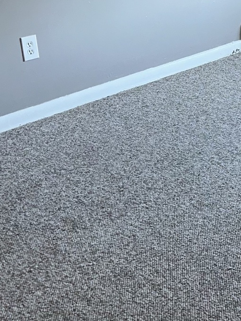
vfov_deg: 23.5
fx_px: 752
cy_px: 28
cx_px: 354
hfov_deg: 16.7
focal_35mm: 81
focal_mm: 6.86
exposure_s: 1/40
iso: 50
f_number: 1.78
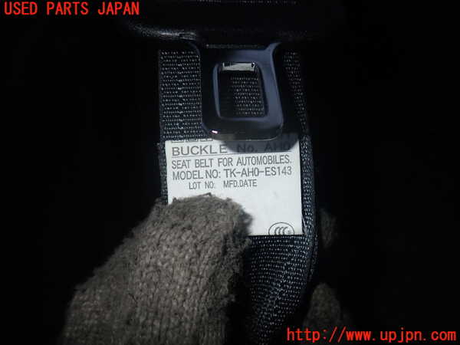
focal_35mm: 30
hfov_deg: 60.0
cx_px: 230
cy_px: 172
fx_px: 399
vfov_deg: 46.8
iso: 200
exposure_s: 1/30
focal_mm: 5.4
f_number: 6.3
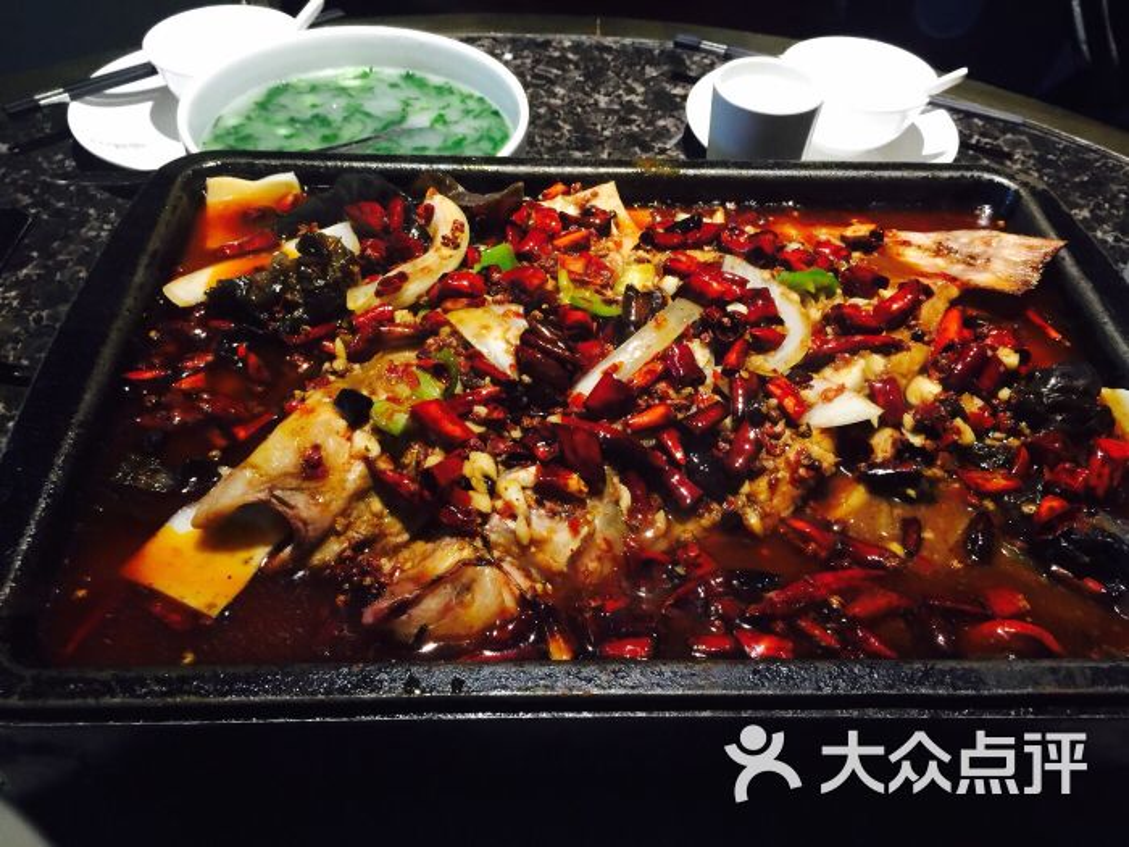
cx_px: 564
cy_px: 424
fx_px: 946
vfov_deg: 48.2
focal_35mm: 29
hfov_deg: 61.7
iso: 64
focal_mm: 4.15
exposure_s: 1/4
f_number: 2.2
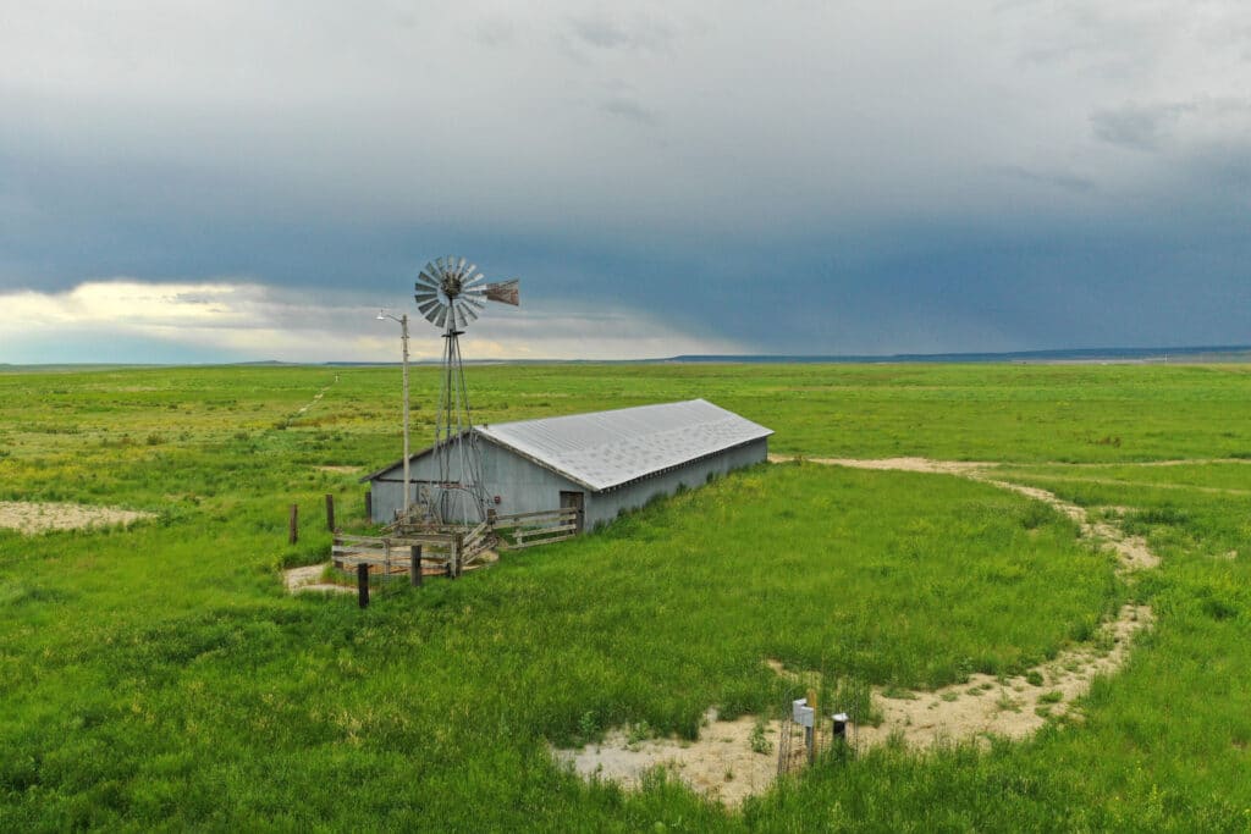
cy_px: 417
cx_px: 626
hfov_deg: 65.5
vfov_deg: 46.4
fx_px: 973
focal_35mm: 28
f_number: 4
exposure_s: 1/50
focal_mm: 10.26
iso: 200
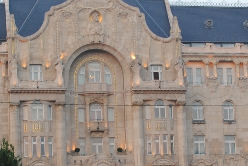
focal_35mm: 124
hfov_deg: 16.5
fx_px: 855
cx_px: 111
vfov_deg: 11.1
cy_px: 122
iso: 200
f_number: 4.2
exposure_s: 1/50
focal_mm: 26
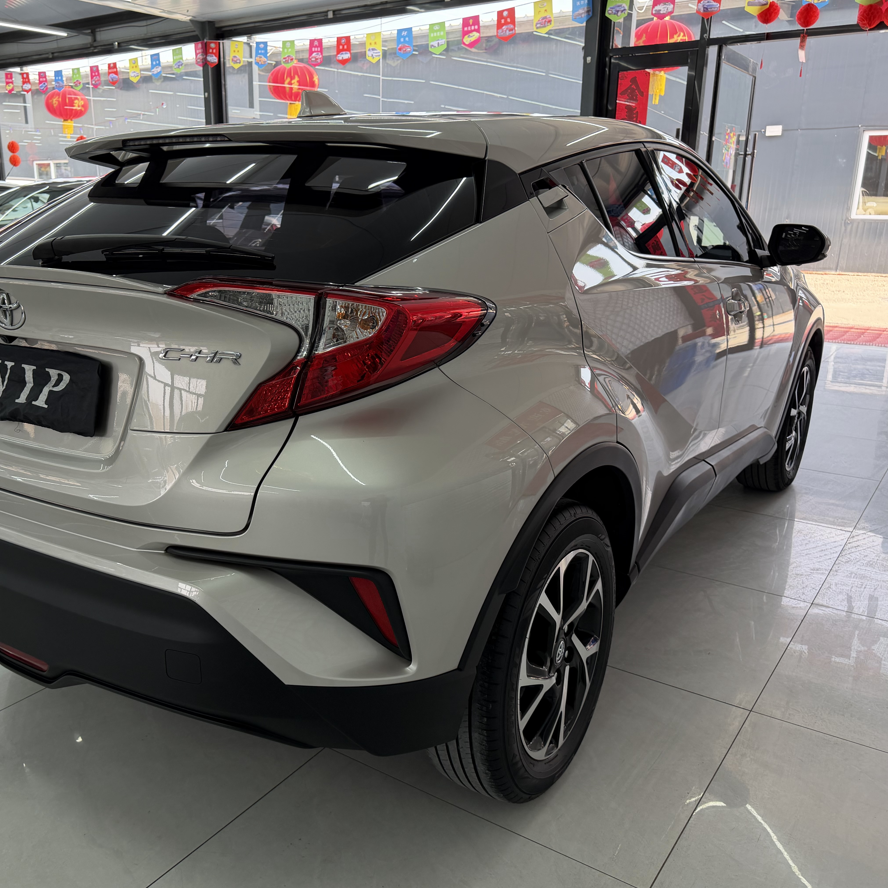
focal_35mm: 30
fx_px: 871
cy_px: 468
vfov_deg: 54.0
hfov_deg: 53.6
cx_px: 346
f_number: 1.78
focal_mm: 6.76
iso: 100
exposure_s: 1/146
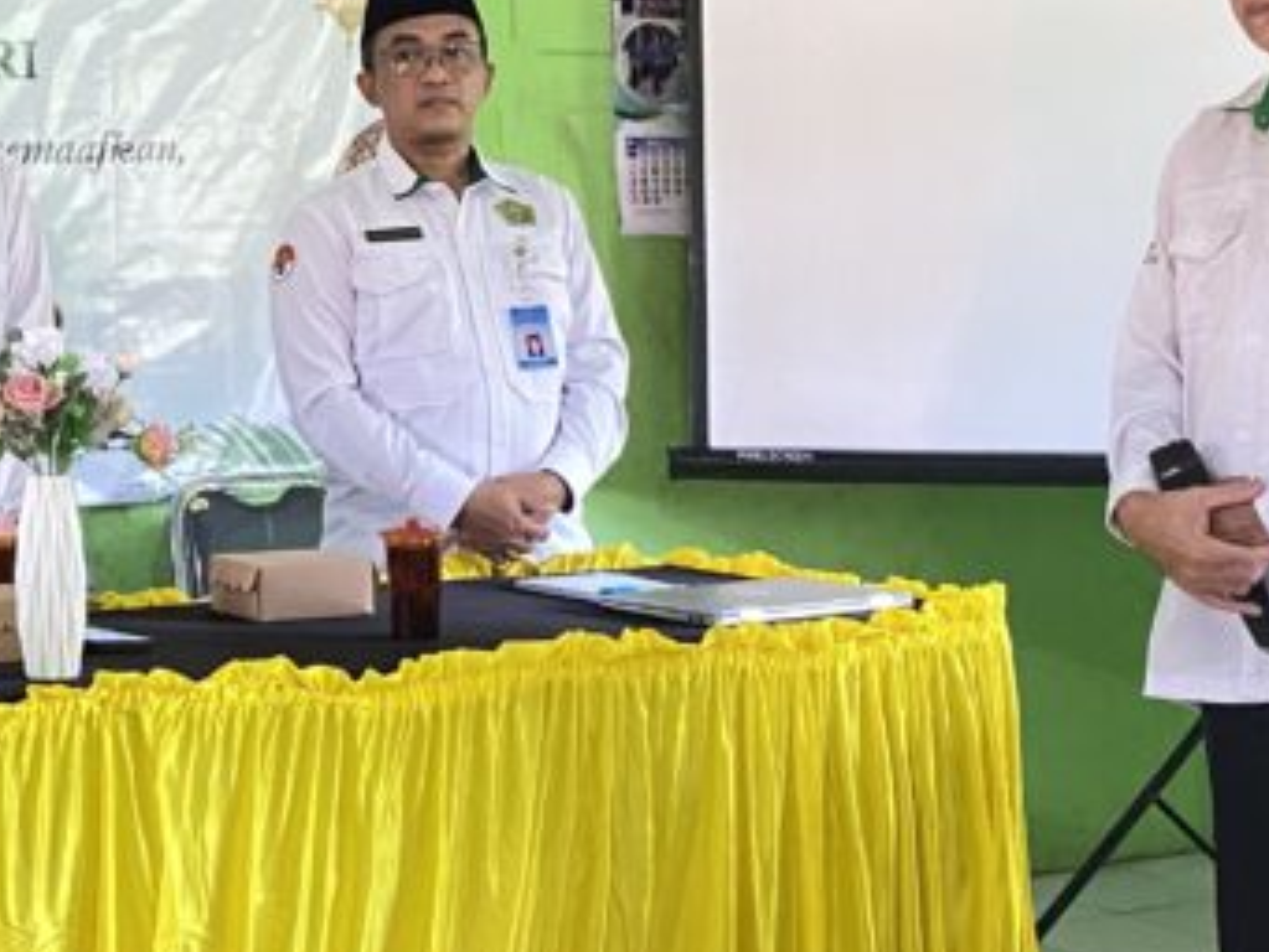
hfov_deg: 23.9
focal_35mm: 78
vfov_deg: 18.7
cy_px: 175
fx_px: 2860
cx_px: 0
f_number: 1.8
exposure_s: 1/33
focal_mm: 4.25
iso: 320
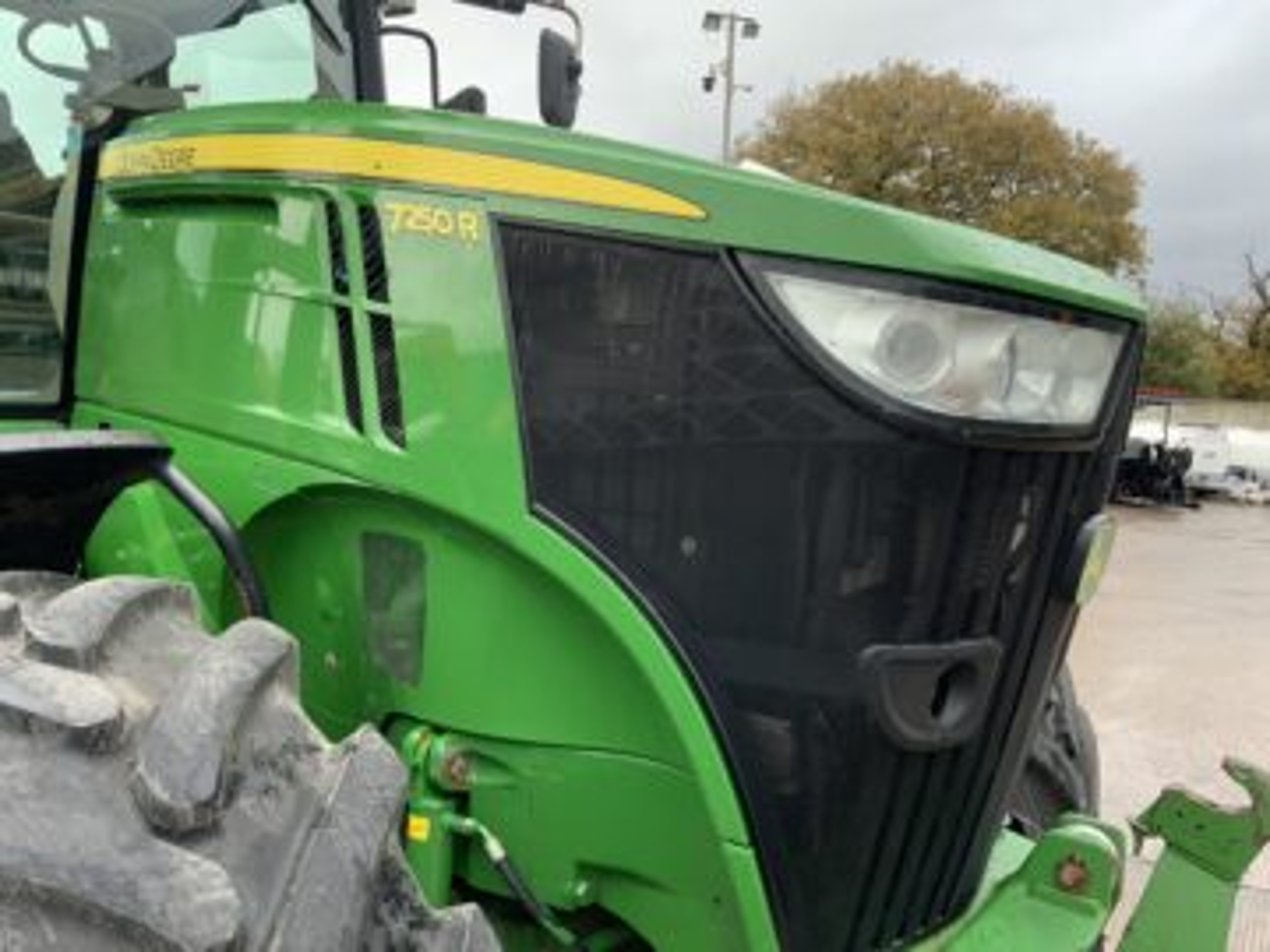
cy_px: 476
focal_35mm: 29
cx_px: 635
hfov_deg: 61.7
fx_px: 1064
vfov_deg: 48.2
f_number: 1.8
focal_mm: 3
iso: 50
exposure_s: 1/122
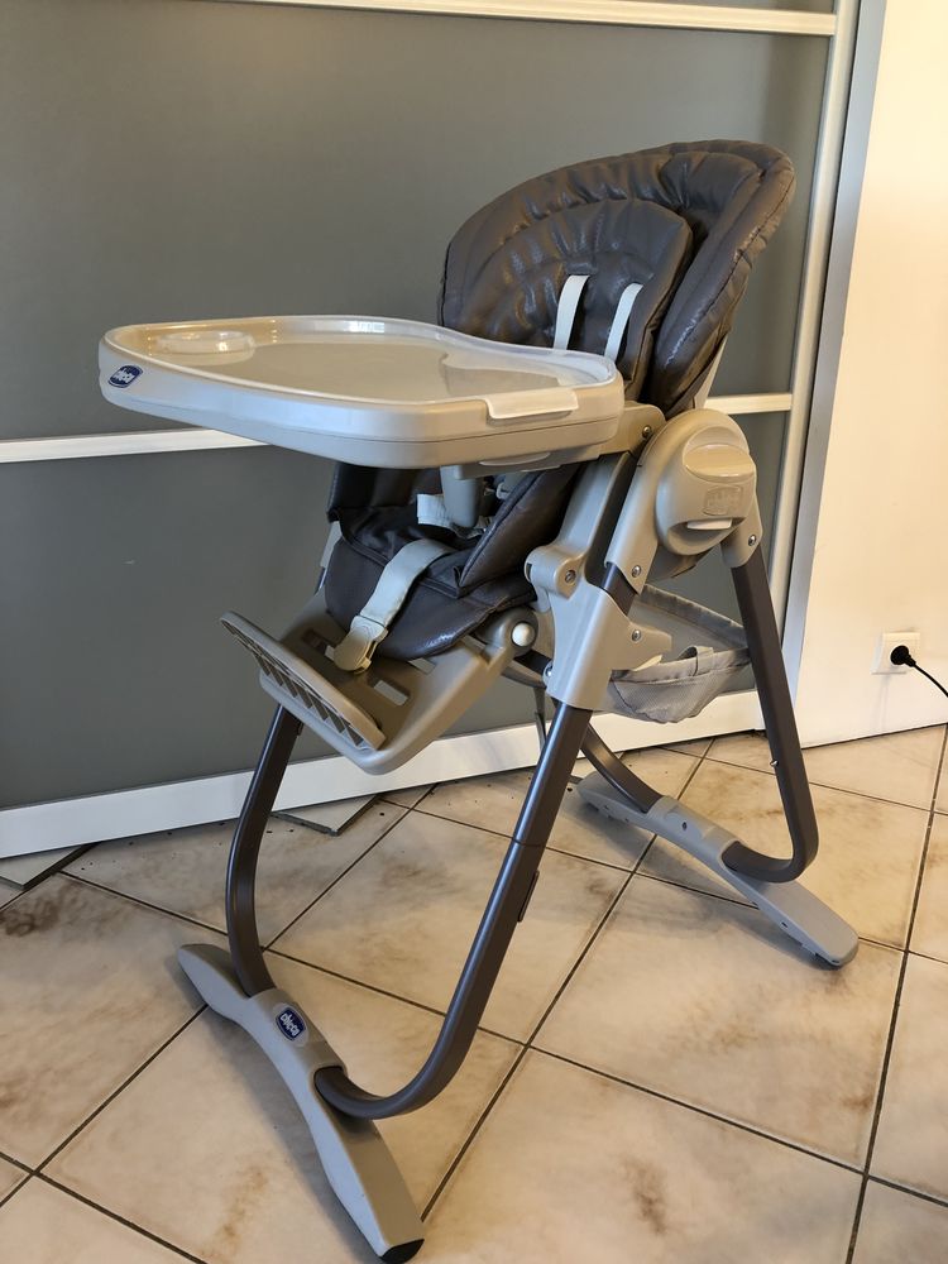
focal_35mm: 28
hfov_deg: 49.7
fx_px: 1022
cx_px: 474
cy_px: 632
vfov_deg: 63.4
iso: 40
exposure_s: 1/17
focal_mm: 3.99
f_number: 1.8
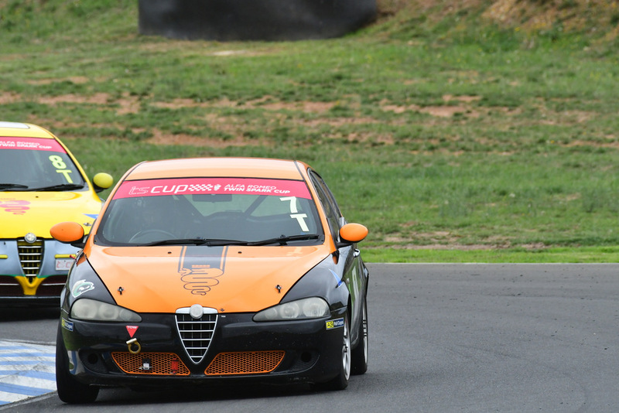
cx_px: 310
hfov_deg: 2.7
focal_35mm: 750
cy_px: 206
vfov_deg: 1.8
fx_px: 12900
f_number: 11
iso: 1250
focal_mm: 500
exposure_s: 1/640
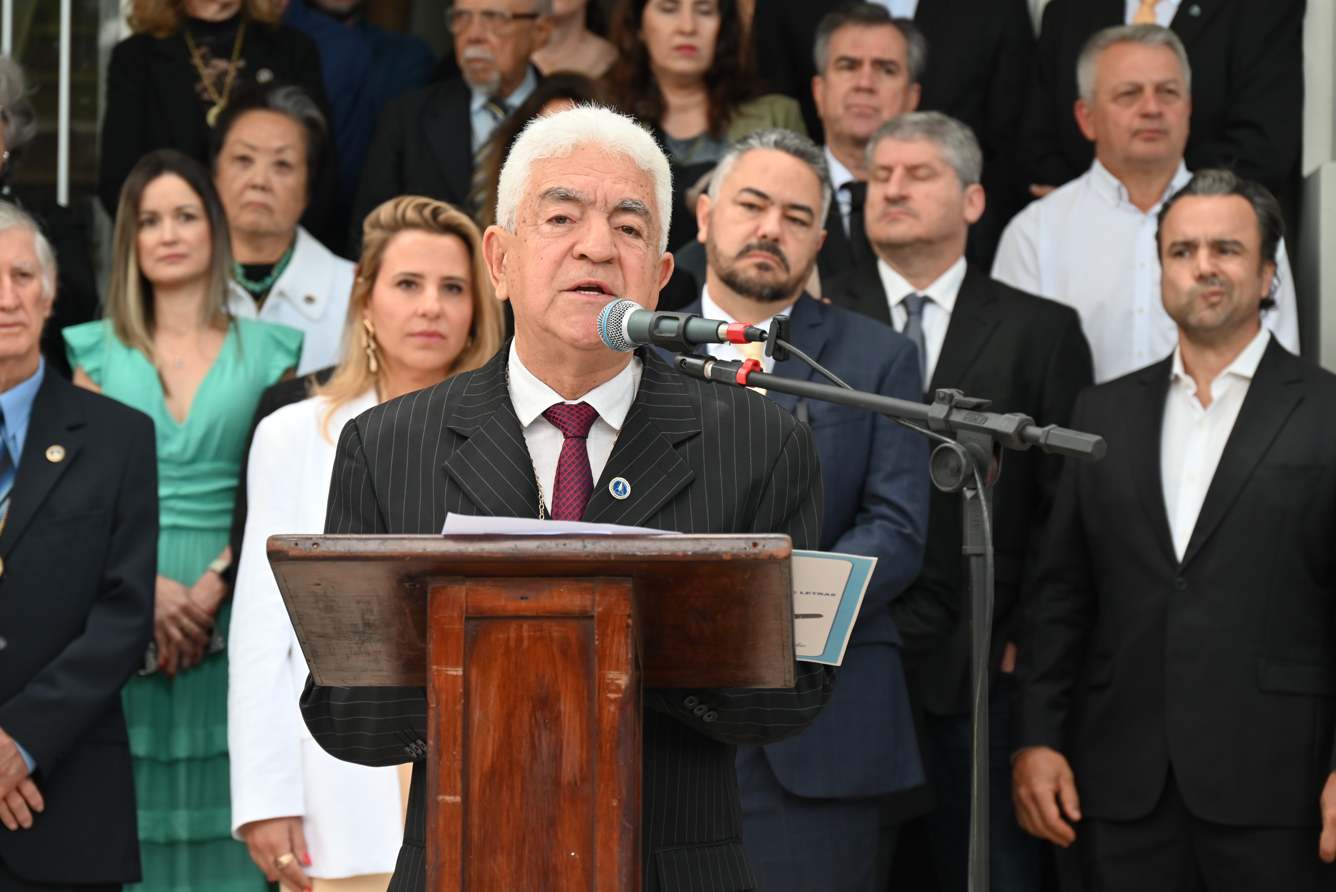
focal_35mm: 110
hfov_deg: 18.6
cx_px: 668
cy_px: 446
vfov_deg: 12.5
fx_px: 4084
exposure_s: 1/125
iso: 500
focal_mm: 110
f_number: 6.3
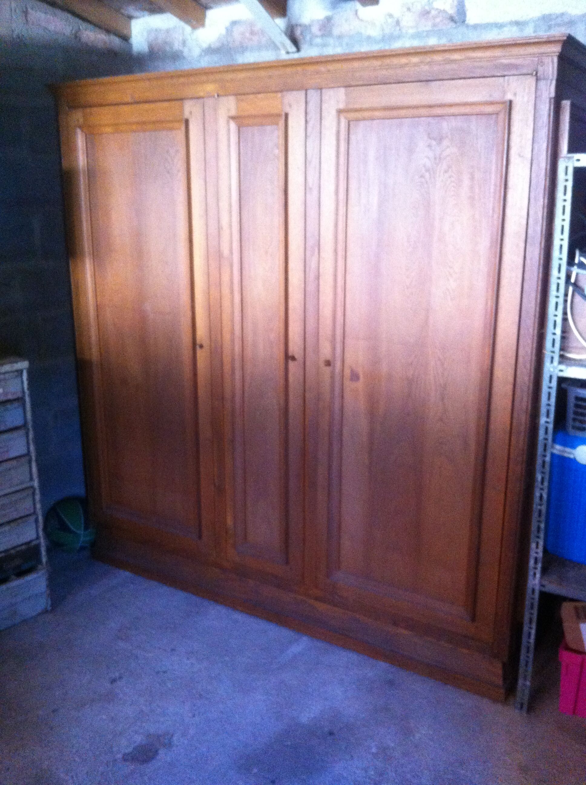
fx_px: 792
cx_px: 293
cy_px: 392
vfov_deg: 52.7
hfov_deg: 40.6
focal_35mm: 35
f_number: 2.8
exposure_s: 1/15
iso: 640
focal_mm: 3.85
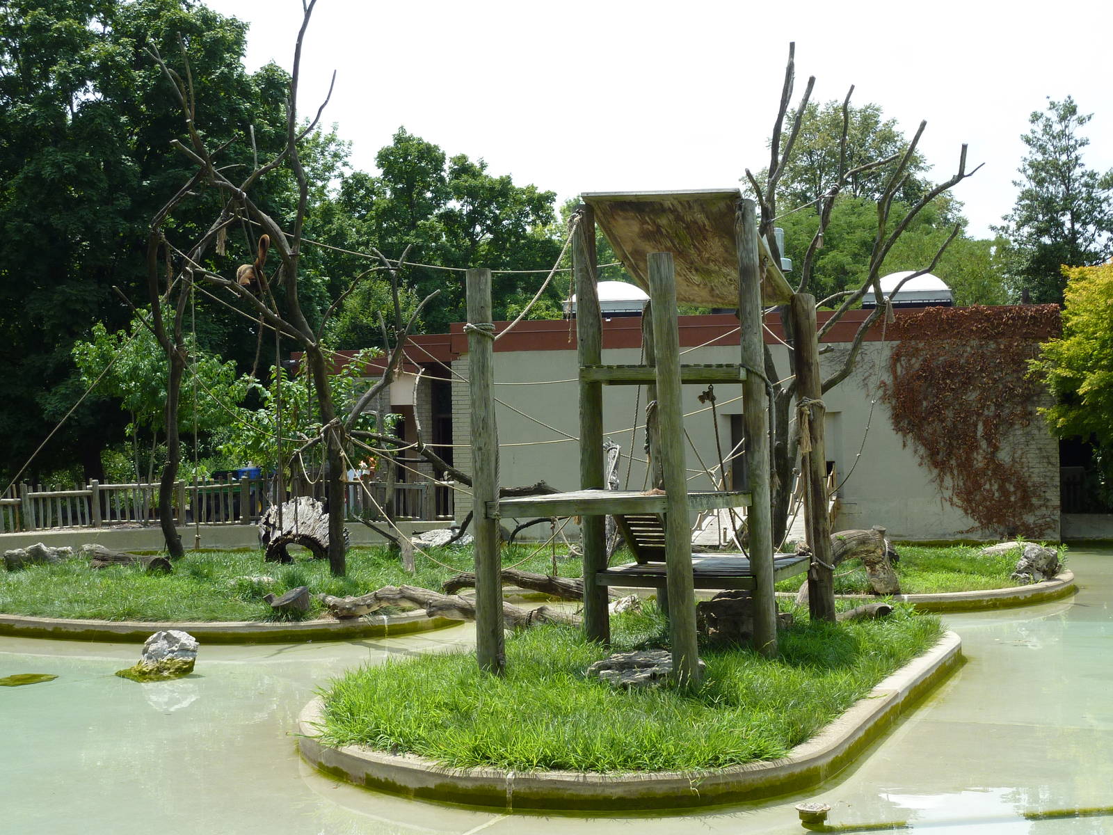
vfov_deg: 24.8
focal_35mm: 59
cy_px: 418
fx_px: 1897
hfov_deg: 32.7
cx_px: 556
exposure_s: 1/500
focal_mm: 9.7
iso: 100
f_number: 3.9
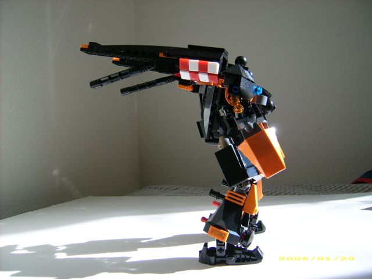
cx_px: 186
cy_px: 140
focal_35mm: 35
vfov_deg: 40.7
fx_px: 376
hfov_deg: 52.6
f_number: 2.8
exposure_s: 1/92
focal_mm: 5.95
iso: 50
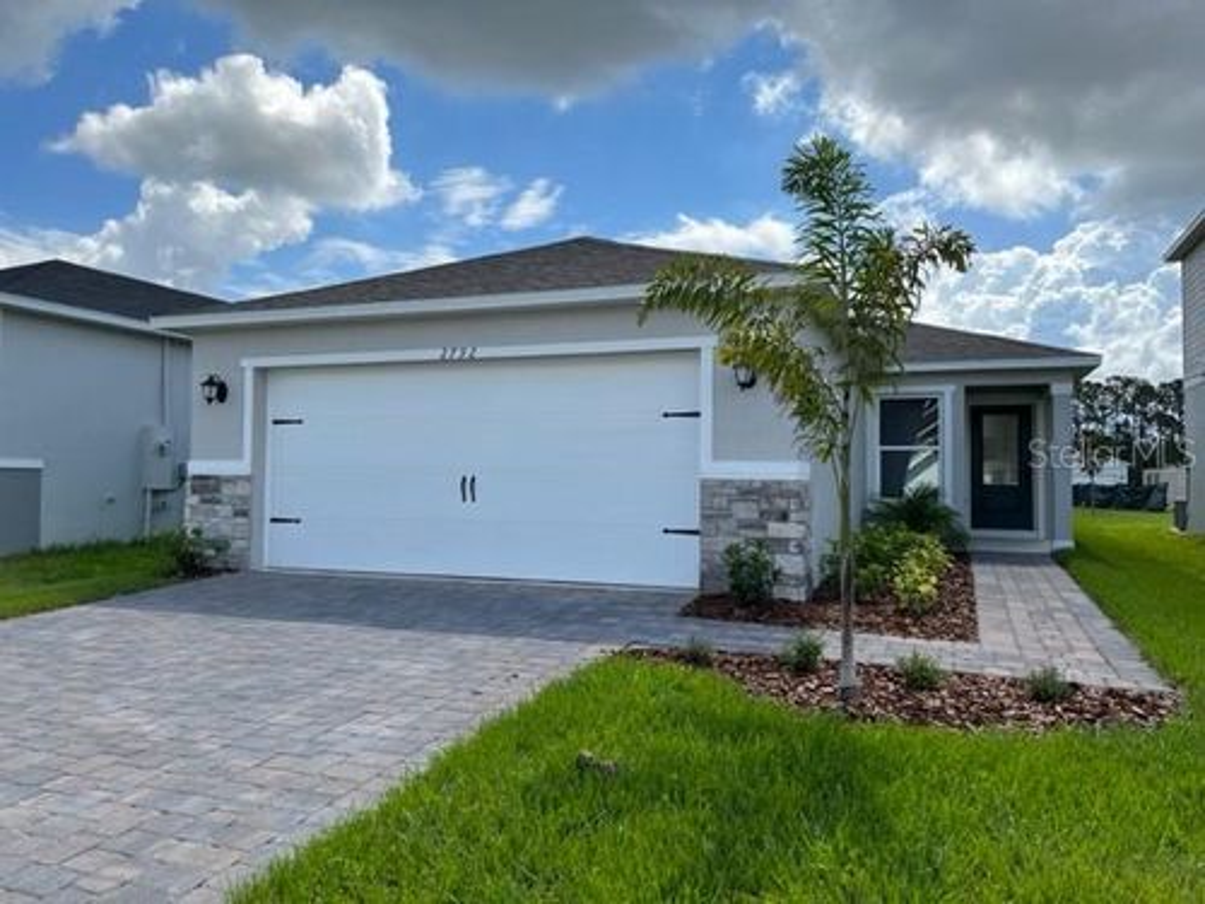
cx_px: 602
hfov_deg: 67.3
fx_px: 905
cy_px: 452
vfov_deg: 53.1
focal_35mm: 26
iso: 50
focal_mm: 5.1
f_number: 1.6
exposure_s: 1/4016
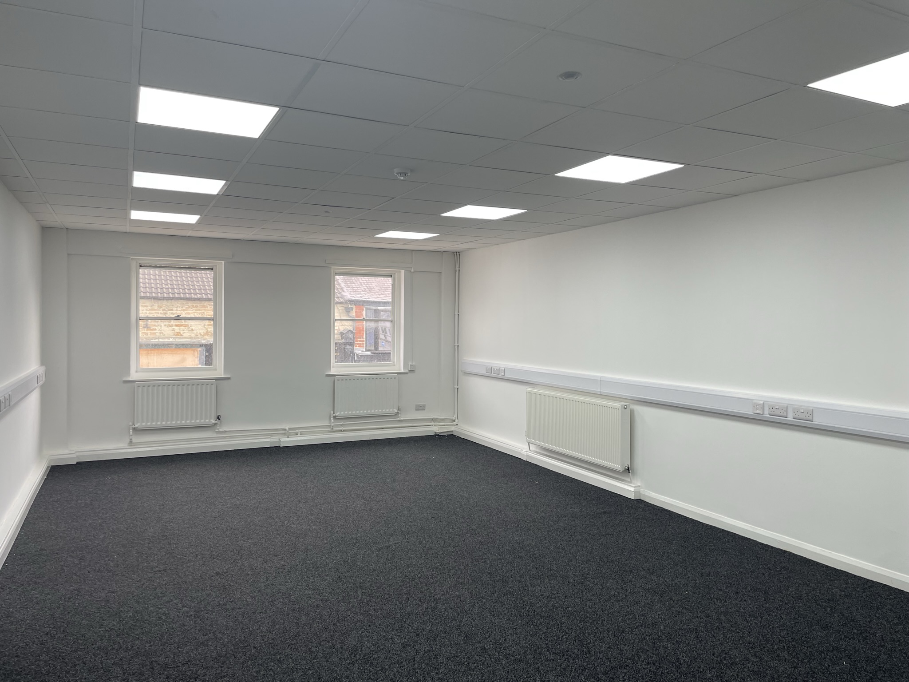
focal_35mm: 26
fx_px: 683
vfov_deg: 53.1
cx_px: 454
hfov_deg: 67.3
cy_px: 341
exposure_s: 1/100
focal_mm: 4.2
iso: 32
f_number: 1.6
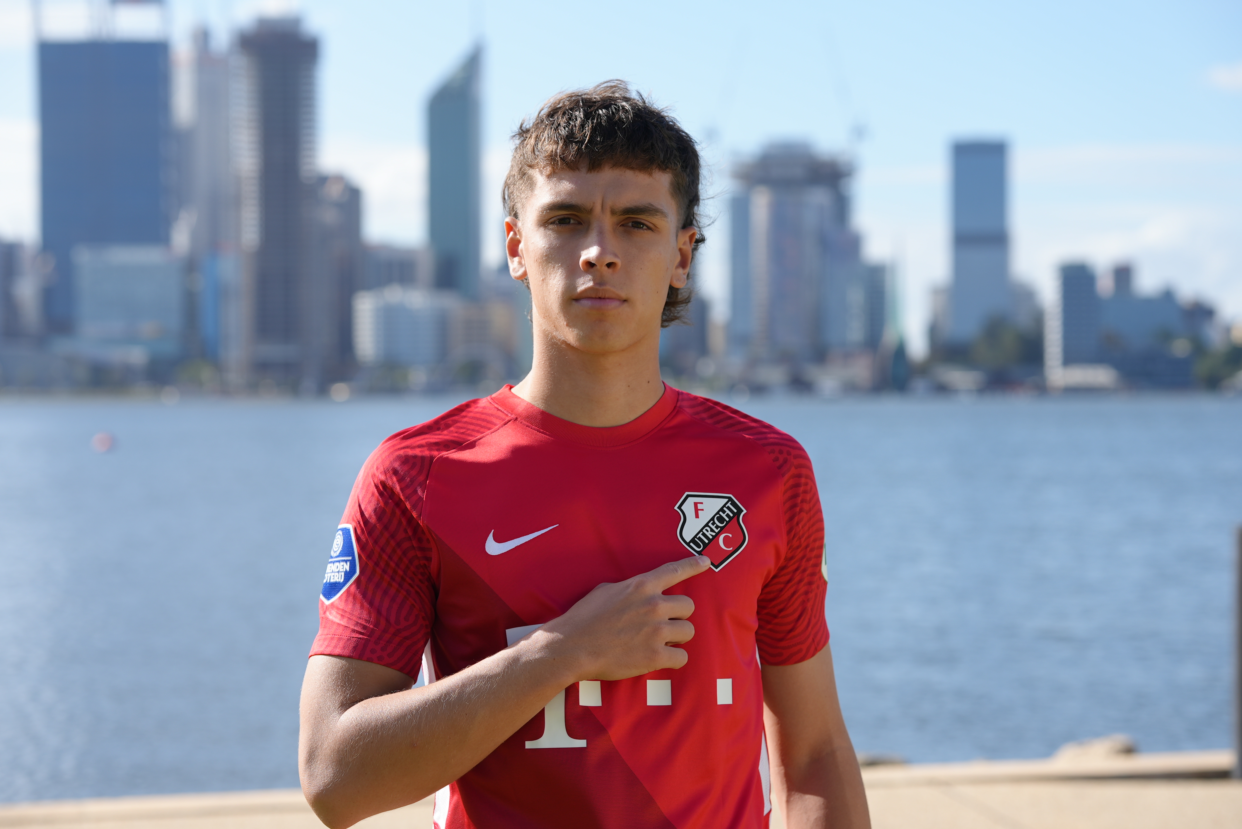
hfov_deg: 23.9
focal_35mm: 85
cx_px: 621
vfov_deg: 16.1
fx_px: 2934
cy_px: 414
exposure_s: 1/500
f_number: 4.5
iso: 80
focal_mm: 85
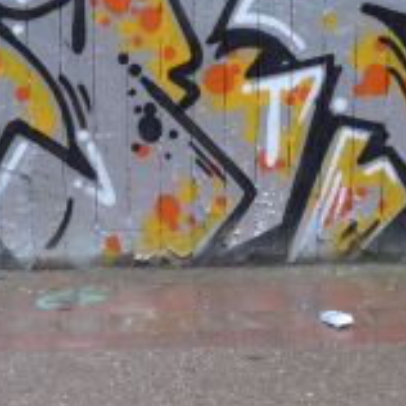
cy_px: 135
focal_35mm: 81
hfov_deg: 21.4
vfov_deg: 21.3
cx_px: 239
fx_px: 1075
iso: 80
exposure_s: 1/60
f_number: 2
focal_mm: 6
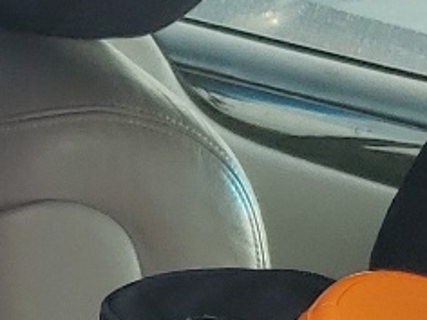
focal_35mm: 176
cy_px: 571
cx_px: -809
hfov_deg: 9.2
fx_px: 2171
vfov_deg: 8.1
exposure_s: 1/455
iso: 50
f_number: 1.5
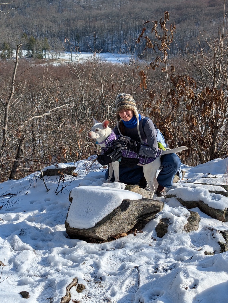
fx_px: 429
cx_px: 114
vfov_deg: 38.9
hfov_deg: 29.7
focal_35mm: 49
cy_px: 152
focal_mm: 6.9
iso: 21
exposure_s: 1/1276
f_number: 1.68
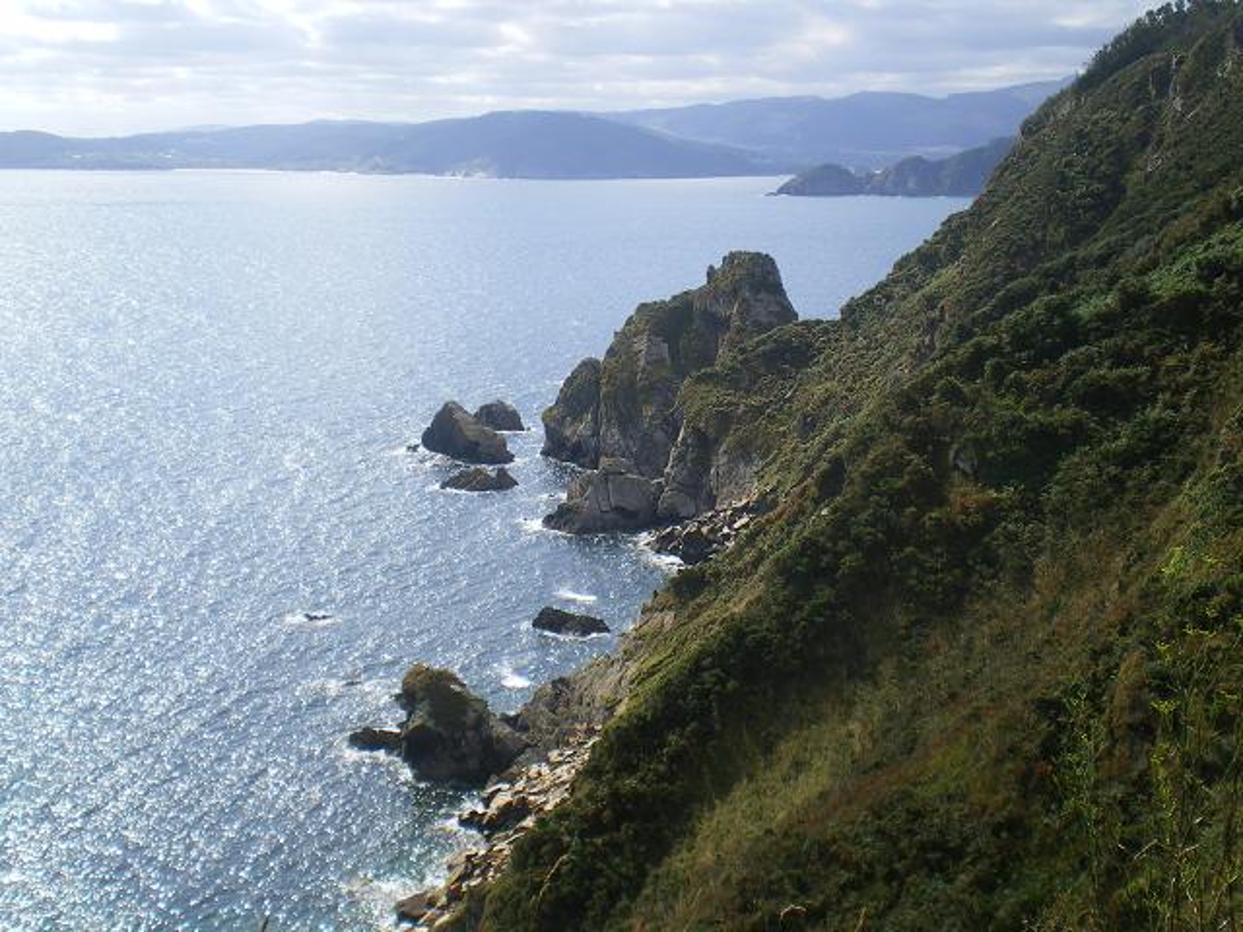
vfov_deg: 29.1
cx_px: 622
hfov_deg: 38.2
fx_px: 1795
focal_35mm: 50
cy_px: 466
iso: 64
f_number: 5.2
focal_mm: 8.4
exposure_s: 1/250
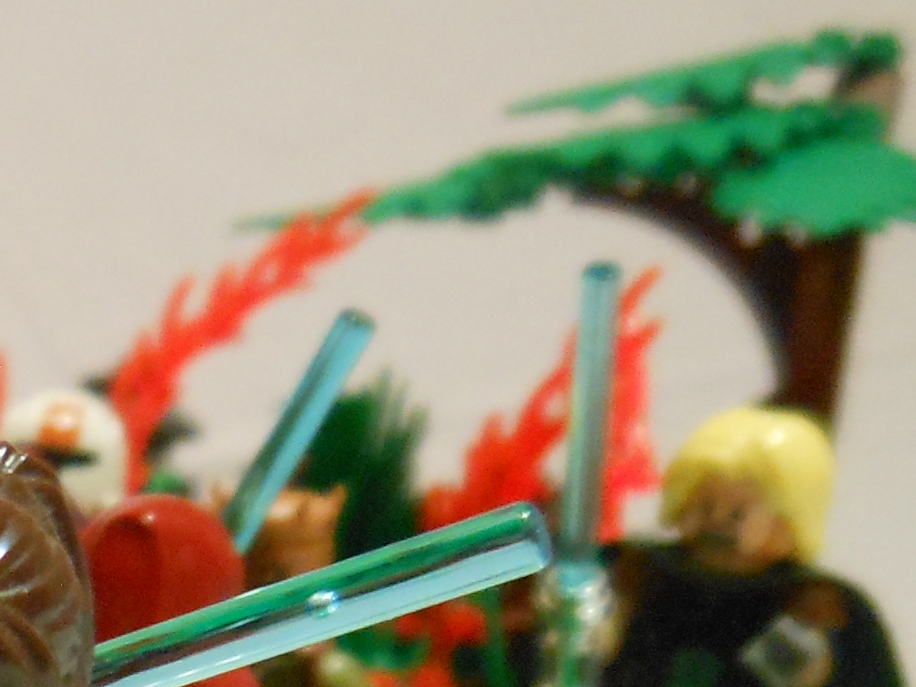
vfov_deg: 12.7
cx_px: -629
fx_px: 2990
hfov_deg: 15.4
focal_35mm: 113
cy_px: 867
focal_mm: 6
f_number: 3.5
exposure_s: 1/8
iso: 400
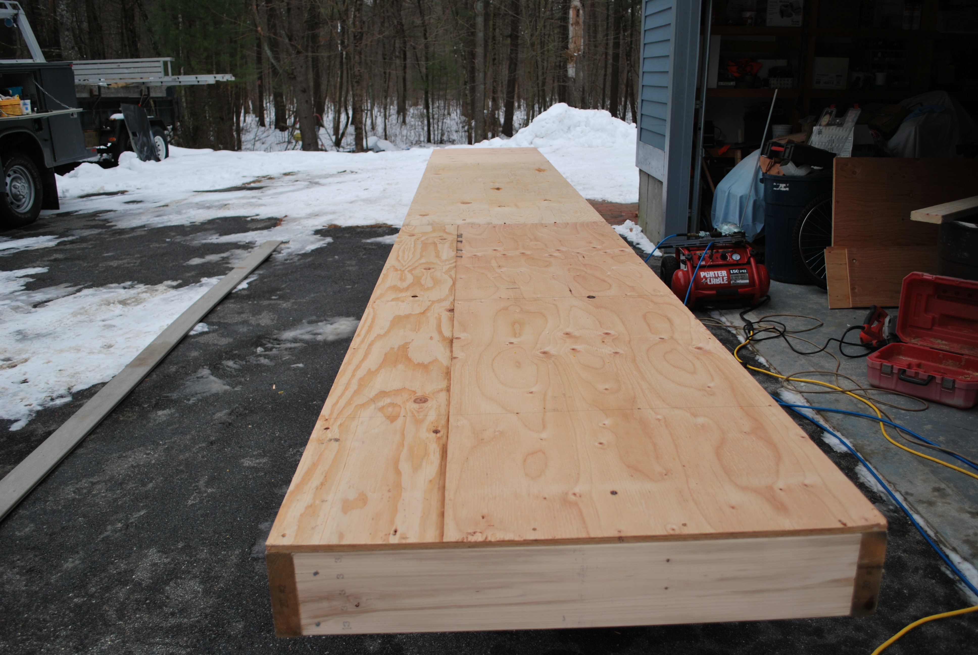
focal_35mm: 30
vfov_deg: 43.7
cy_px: 328
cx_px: 489
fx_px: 816
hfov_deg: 61.9
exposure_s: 1/400
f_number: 3.8
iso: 100
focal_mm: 20
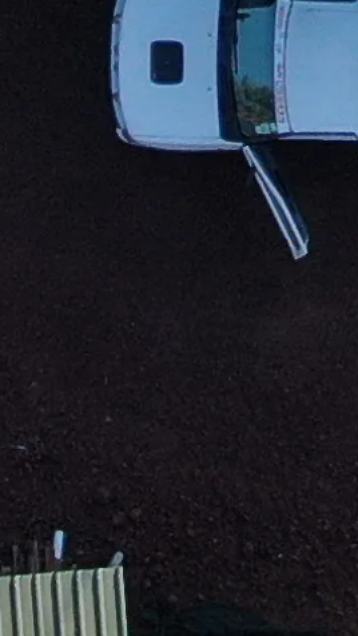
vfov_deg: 4.8
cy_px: -991
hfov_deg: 2.8
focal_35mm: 439
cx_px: 338
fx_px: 7403
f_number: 3.8
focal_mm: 8.6
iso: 100
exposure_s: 1/200
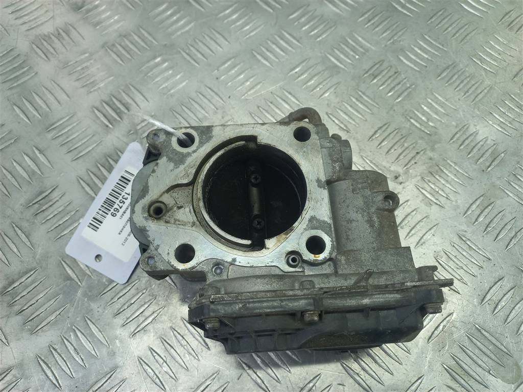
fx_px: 378
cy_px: 196
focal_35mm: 25
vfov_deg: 54.9
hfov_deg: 69.4
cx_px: 262
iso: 50
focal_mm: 4.6
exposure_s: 1/50
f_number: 1.8
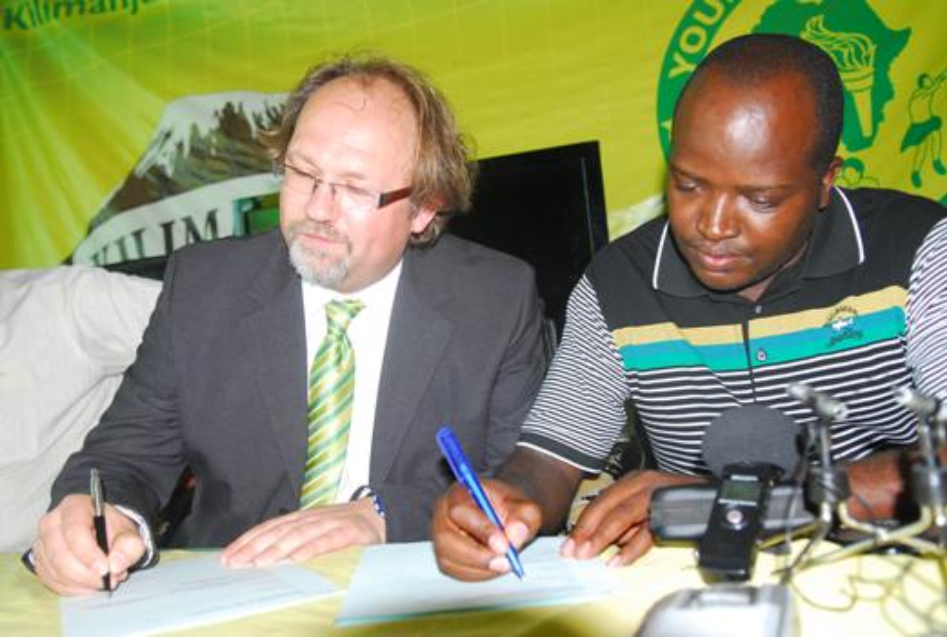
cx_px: 474
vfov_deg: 40.2
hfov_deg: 57.1
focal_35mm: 33
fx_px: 870
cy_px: 318
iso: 400
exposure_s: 1/250
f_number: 3.5
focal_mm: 22
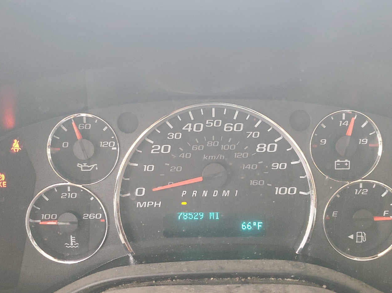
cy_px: 161
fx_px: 374
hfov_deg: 55.4
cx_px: 203
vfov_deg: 42.9
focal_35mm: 33
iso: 287
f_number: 1.5
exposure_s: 1/60.2
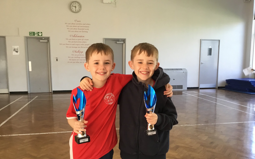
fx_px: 229
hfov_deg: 58.1
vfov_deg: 38.2
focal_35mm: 33
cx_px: 127
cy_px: 92
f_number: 2.4
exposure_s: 1/33
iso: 80
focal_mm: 3.3
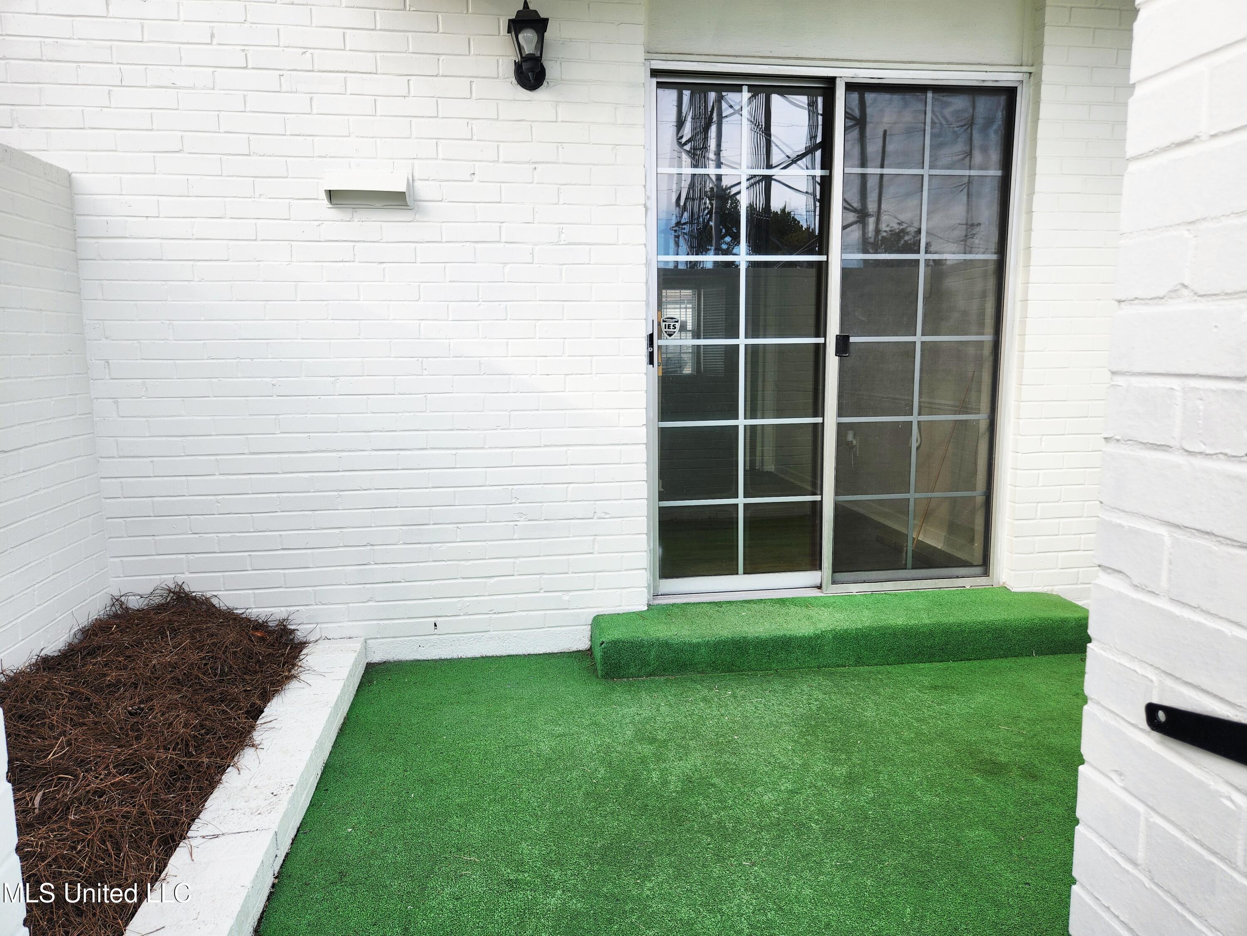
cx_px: 624
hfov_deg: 73.9
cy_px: 468
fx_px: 829
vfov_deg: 58.9
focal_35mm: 23
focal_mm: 5.4
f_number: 1.8
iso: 20
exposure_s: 1/455
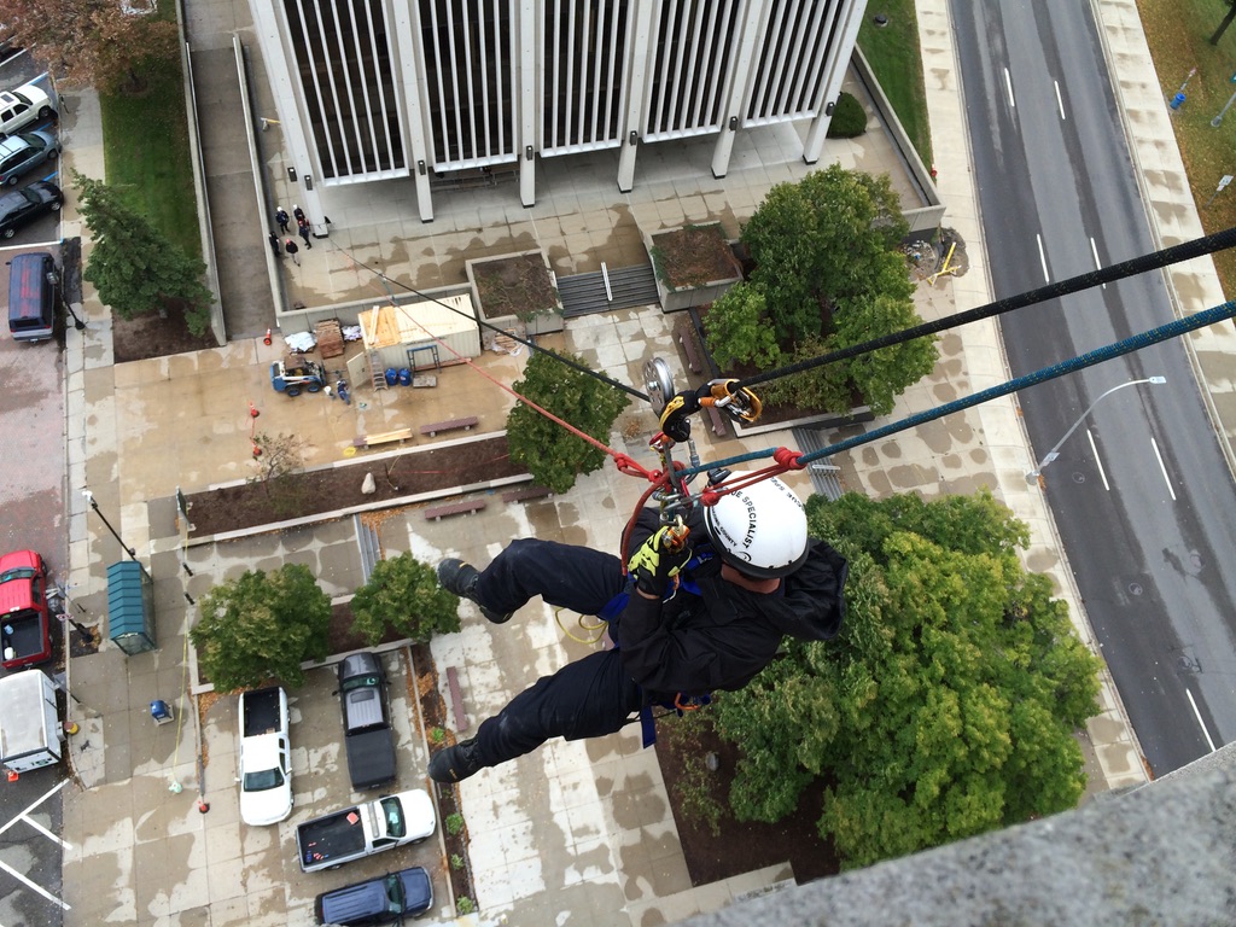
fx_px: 1071
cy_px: 464
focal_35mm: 30
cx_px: 618
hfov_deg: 60.0
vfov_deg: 46.8
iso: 32
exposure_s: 1/477
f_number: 2.2
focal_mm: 4.12
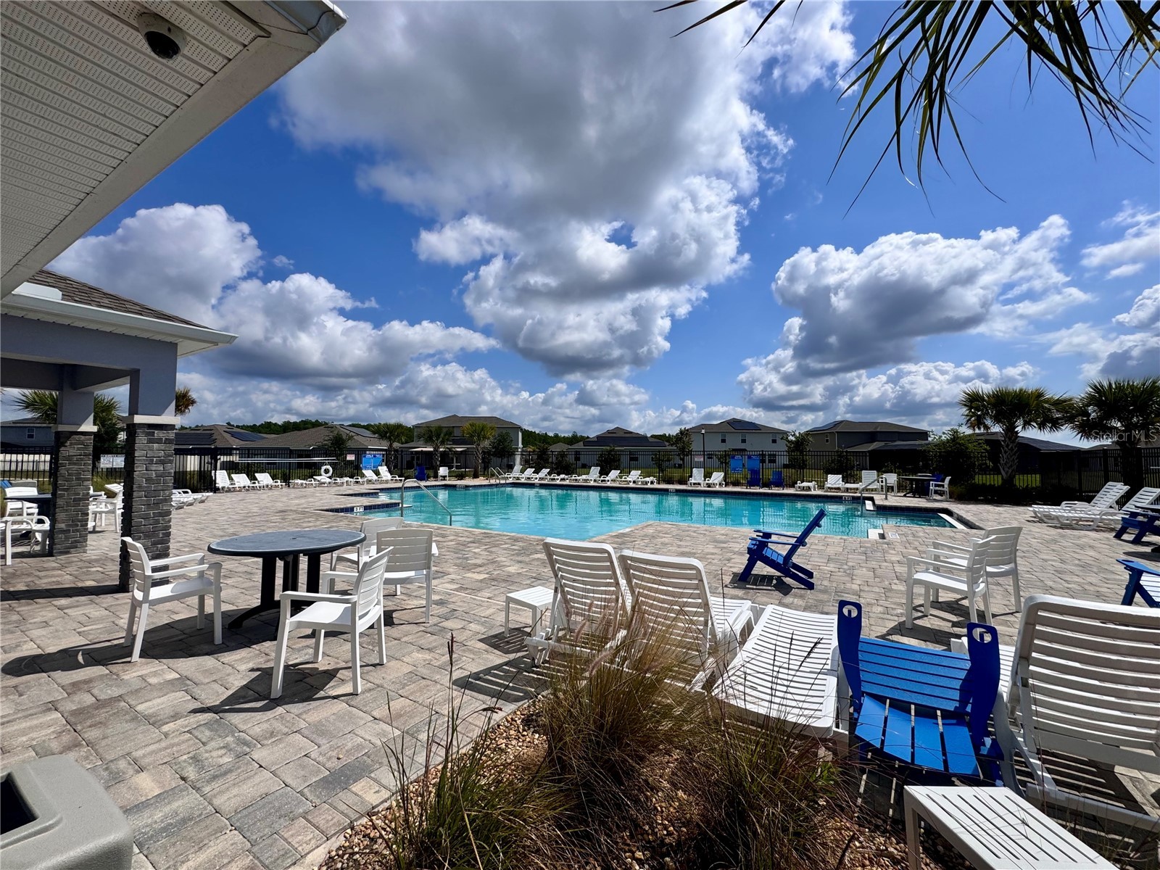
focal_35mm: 14
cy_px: 435
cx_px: 580
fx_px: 469
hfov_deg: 102.1
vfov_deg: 85.7
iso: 32
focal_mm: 2.22
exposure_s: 1/3906
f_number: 2.2
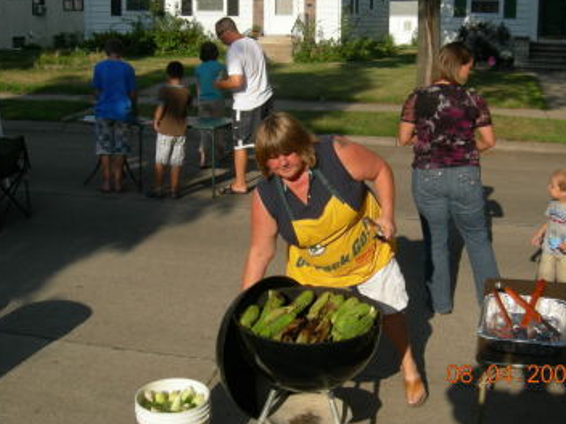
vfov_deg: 31.4
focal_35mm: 46
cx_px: 342
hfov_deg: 41.0
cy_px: 160
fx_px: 752
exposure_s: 1/278
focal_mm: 7.5
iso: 64
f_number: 6
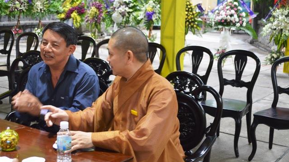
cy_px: 71
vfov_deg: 22.2
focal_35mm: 54
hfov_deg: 38.5
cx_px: 144
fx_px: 414
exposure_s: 1/30
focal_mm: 34
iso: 400
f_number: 5
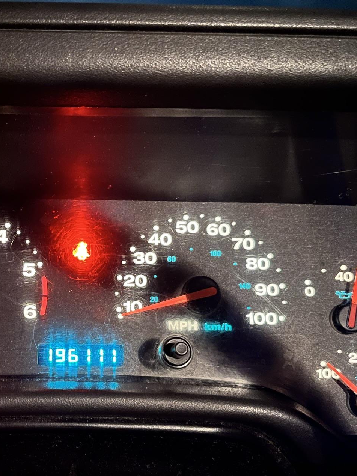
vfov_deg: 44.6
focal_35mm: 42
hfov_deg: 33.7
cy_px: 286
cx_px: 92
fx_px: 578
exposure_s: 1/5
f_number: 1.6
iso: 500
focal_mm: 5.1
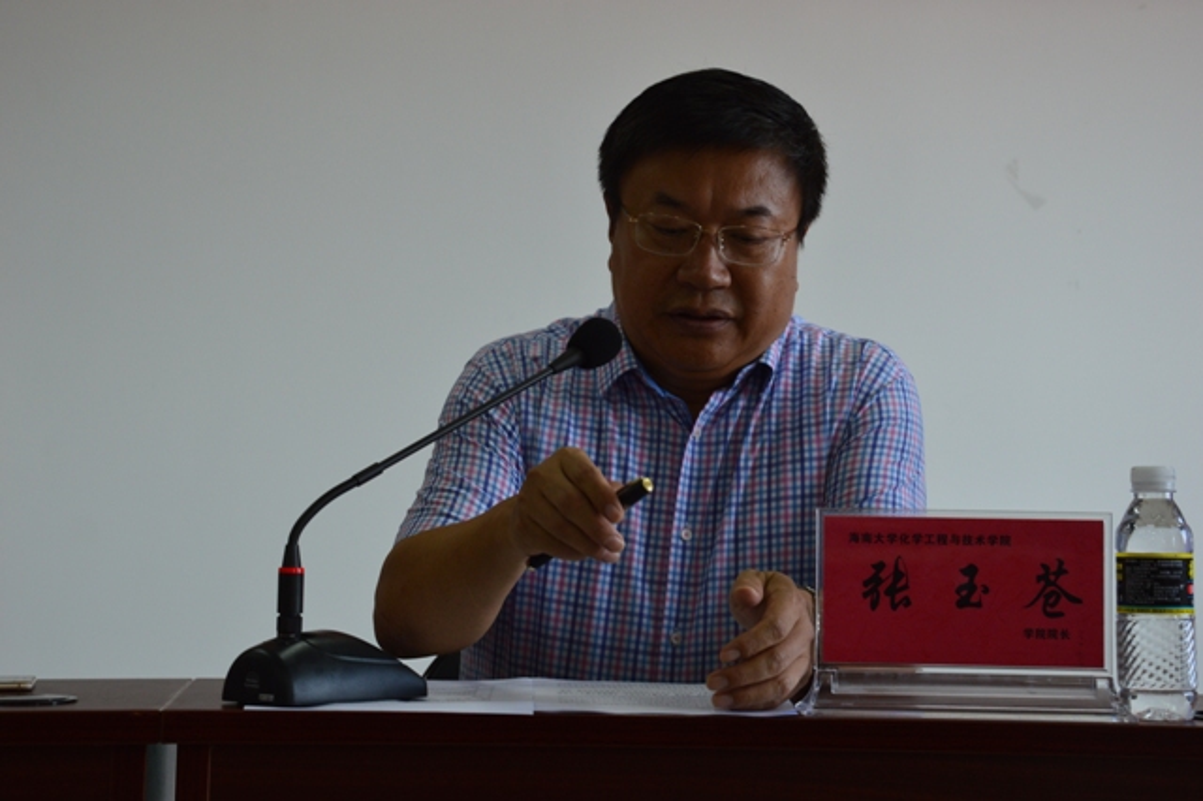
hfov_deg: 23.4
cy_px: 400
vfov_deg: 15.7
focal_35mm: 87
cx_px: 602
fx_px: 2906
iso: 400
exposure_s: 1/50
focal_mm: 58
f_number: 8
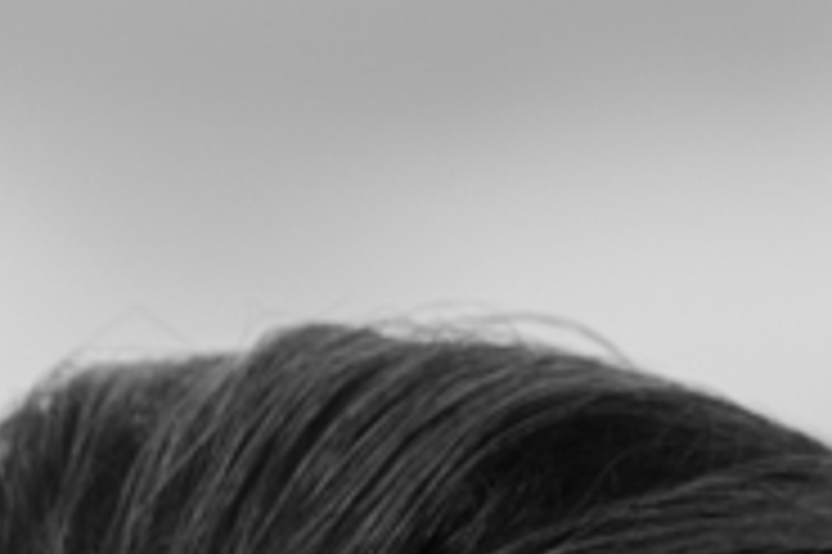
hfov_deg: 3.0
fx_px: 15747
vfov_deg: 2.0
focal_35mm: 682
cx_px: -450
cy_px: 1326
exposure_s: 1/200
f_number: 4
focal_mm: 105
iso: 200
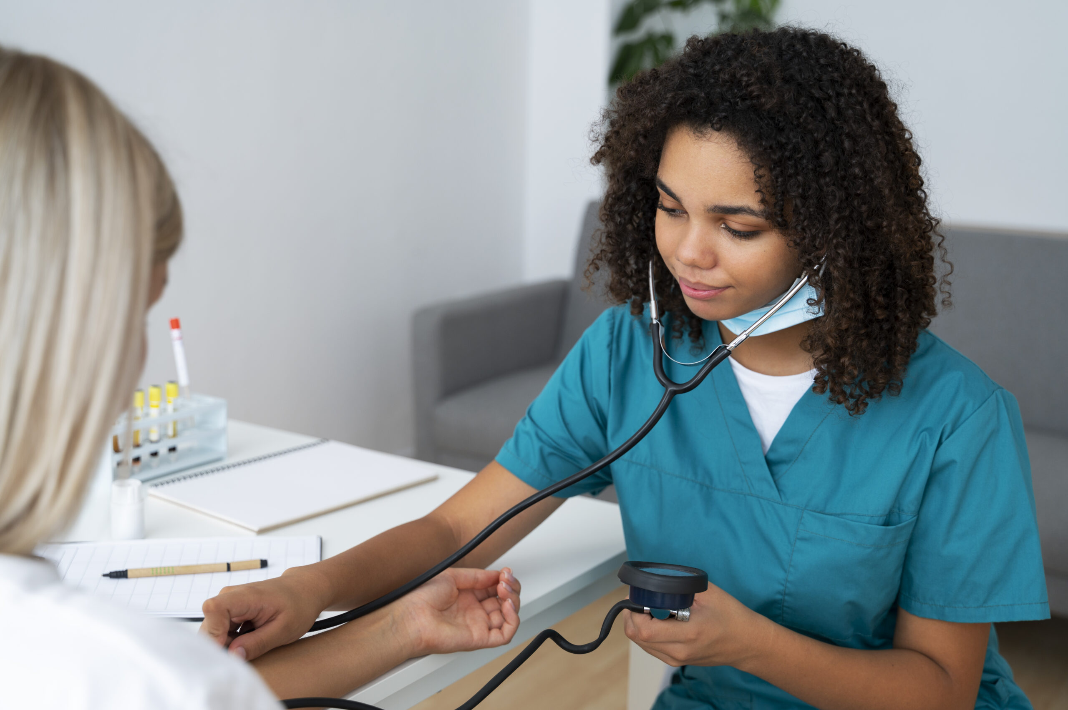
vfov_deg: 29.2
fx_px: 1364
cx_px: 534
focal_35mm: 46
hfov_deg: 42.8
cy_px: 355
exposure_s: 1/400
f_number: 3.5
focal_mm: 46
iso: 320
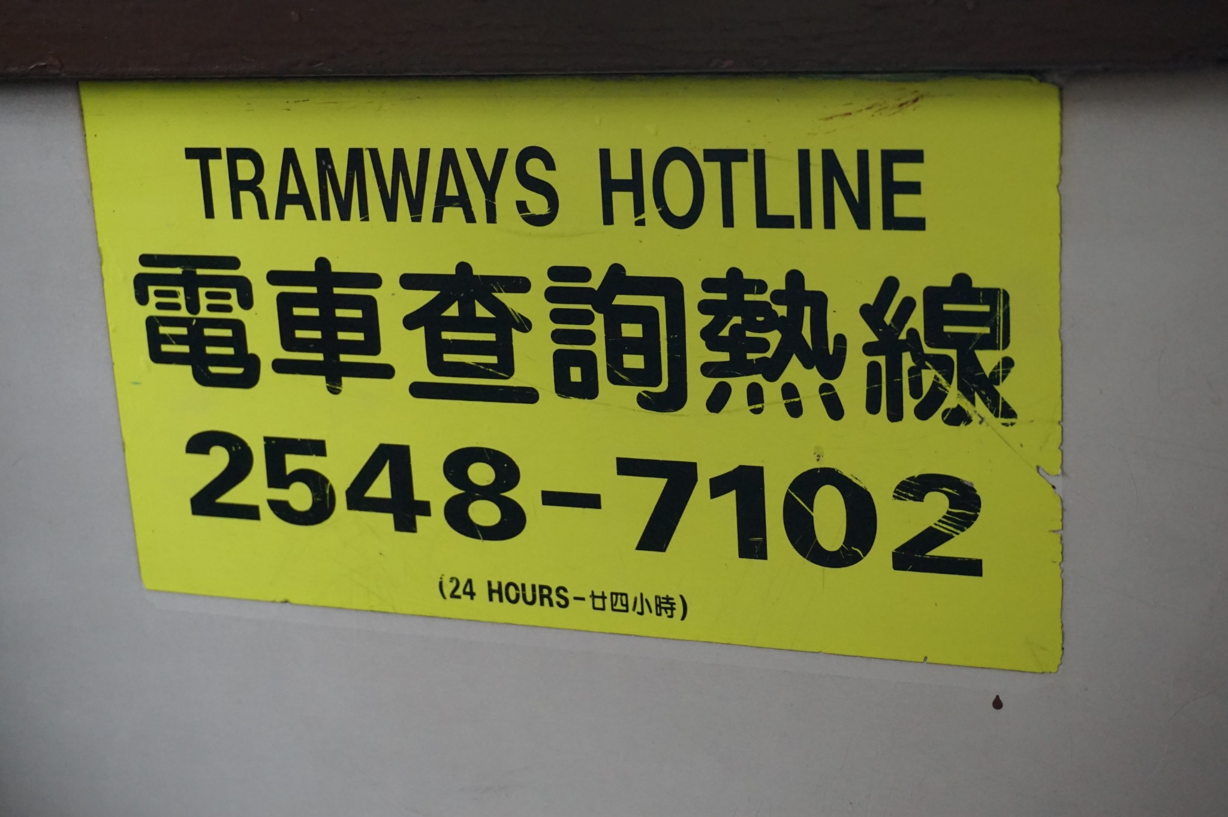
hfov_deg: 32.6
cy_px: 408
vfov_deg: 22.1
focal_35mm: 62
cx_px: 614
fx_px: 2097
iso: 2000
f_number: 5.6
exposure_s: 1/160
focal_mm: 41
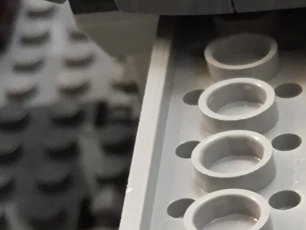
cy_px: 413
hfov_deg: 15.1
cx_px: 511
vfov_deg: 11.7
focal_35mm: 117
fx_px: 1034
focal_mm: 4.15
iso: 125
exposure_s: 1/33
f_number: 2.2
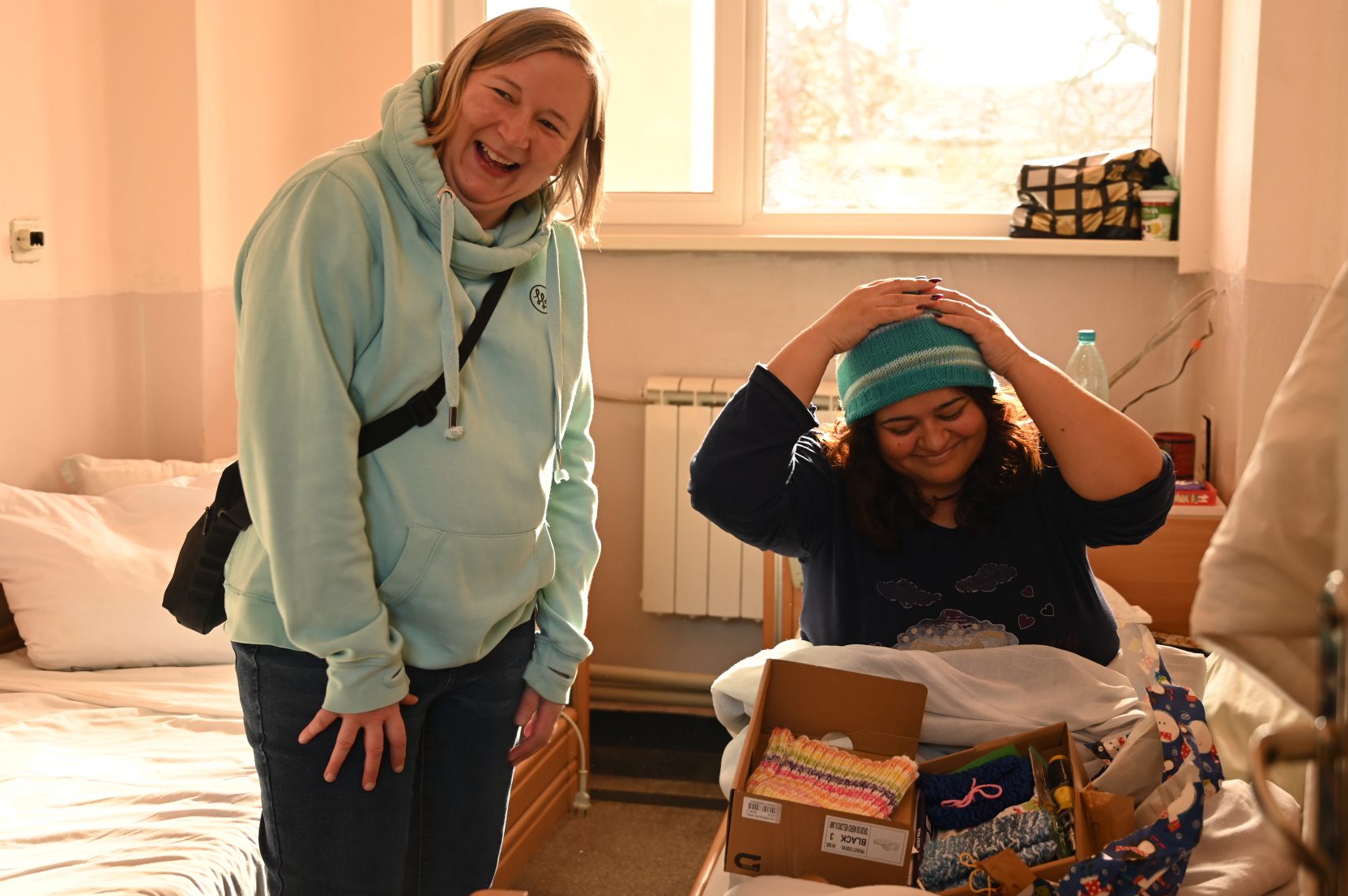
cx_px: 625
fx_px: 1684
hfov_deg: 43.6
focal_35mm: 45
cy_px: 469
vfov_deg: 29.8
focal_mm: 39
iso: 400
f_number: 4
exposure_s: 1/60
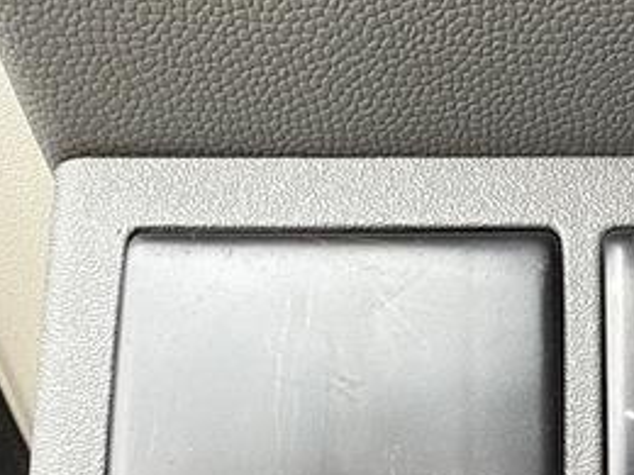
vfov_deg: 24.5
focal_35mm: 59
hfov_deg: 30.8
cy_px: 373
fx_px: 1081
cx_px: 602
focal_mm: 2.22
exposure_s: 1/99
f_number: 2.2
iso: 64
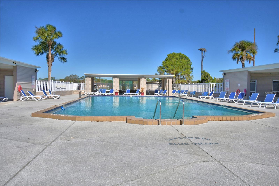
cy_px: 93
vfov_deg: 43.6
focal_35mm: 30
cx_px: 140
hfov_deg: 61.9
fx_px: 232
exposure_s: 1/1600
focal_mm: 20
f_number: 5.6
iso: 100
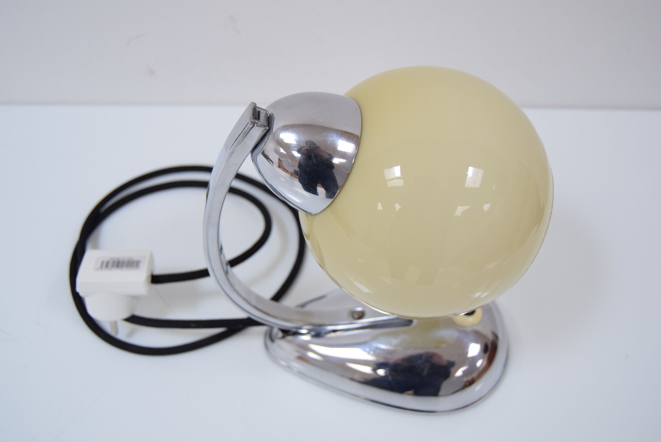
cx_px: 330
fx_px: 772
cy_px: 221
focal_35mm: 42
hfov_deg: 46.4
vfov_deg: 31.9
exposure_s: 1/50
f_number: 4
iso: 1600
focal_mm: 28
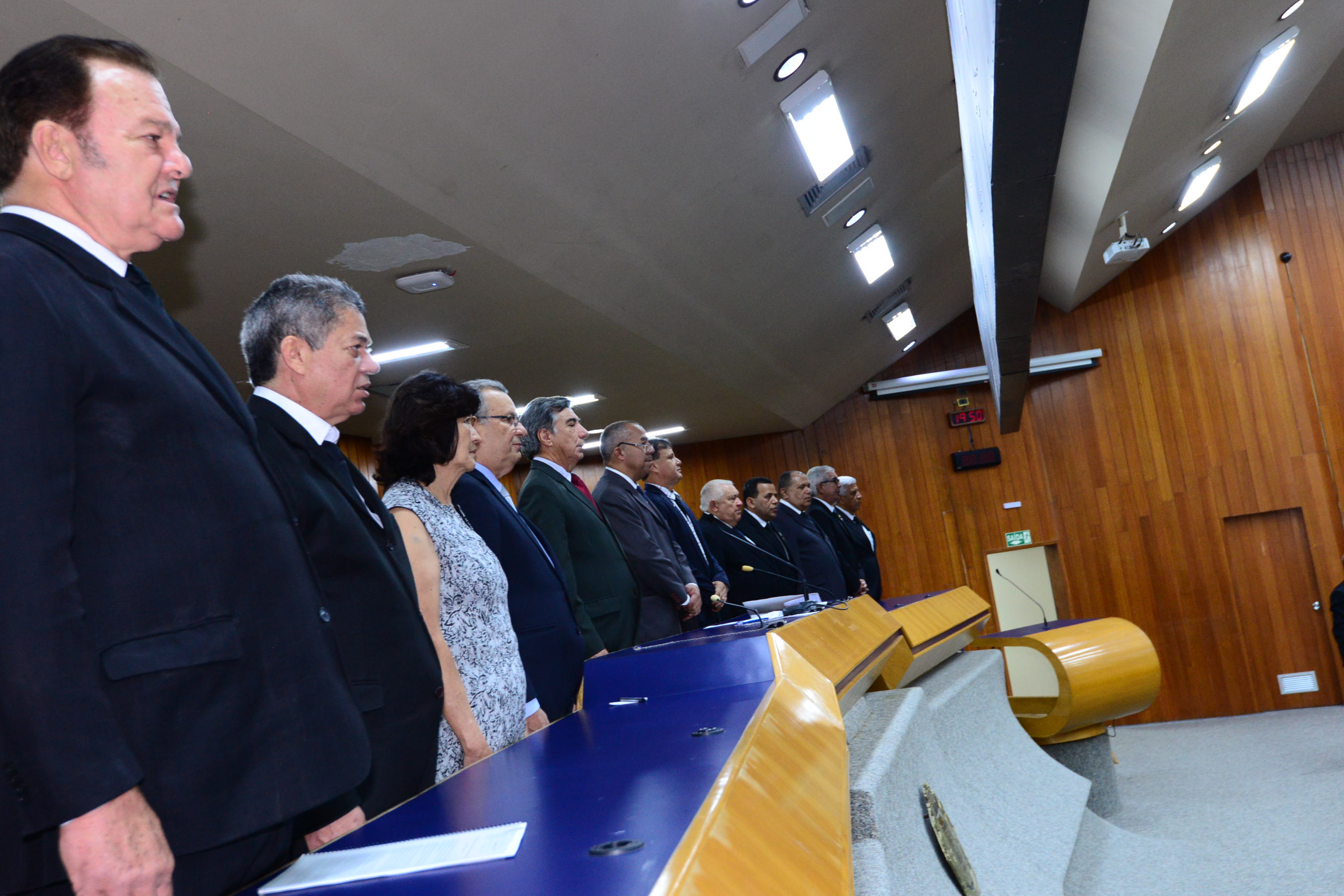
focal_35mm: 38
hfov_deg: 50.7
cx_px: 673
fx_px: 1419
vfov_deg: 35.1
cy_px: 435
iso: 2500
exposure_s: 1/60
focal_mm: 35
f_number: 5.6
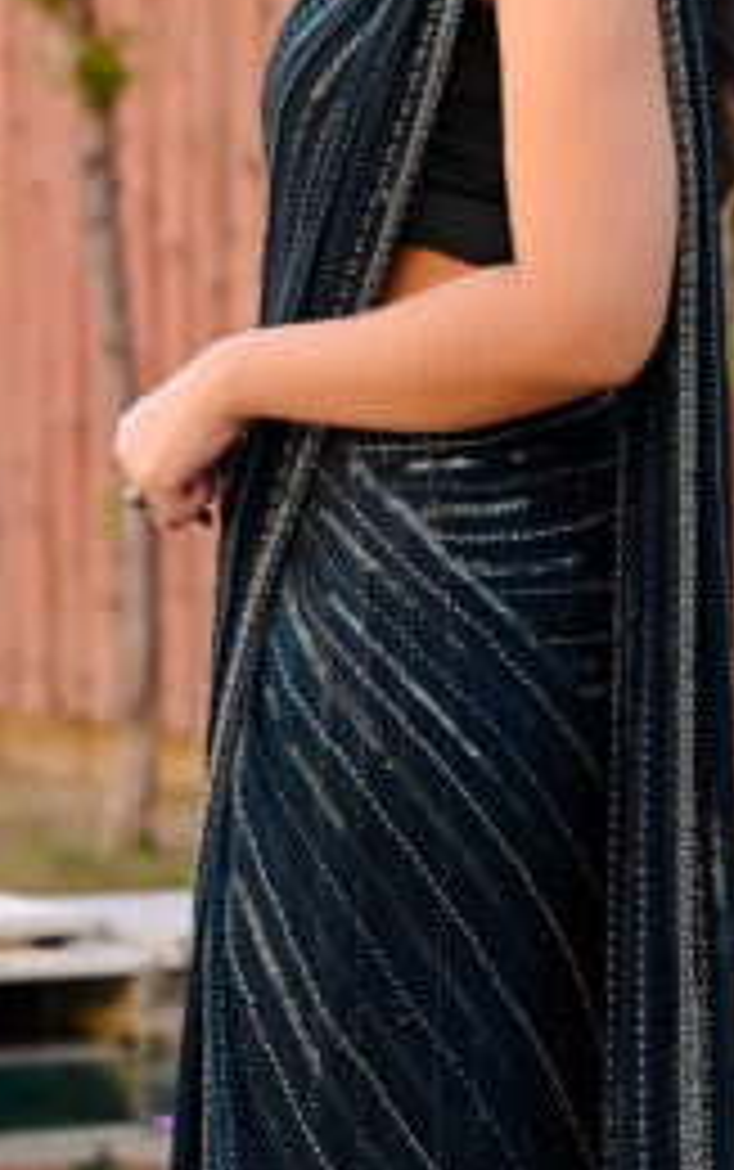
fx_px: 9581
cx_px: 482
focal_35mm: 300
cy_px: 374
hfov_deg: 4.4
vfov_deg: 7.0
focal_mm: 85
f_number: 4.5
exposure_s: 1/250
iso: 200
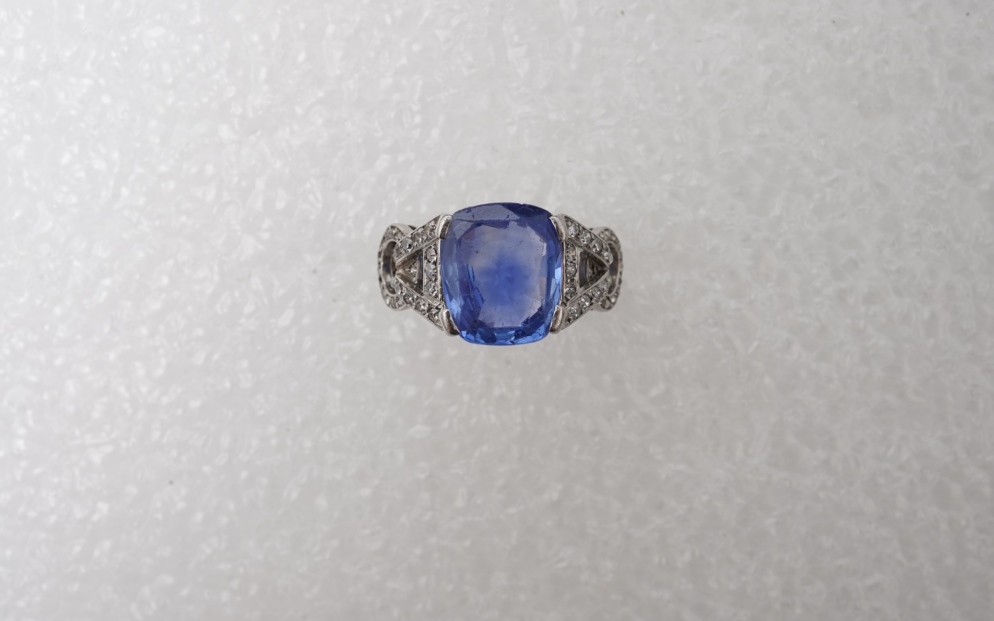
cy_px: 289
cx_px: 497
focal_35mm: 46
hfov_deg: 43.5
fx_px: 1246
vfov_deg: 28.0
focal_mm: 30
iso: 250
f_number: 18
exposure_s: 1/125
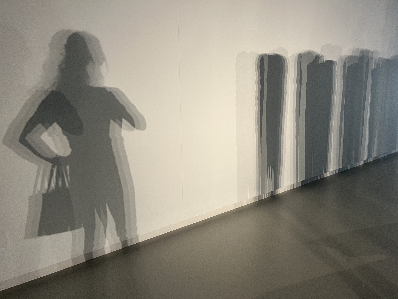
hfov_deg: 67.3
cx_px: 199
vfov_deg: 53.1
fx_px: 299
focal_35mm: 26
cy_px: 150
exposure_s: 1/60
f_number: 1.6
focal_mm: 5.1
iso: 160
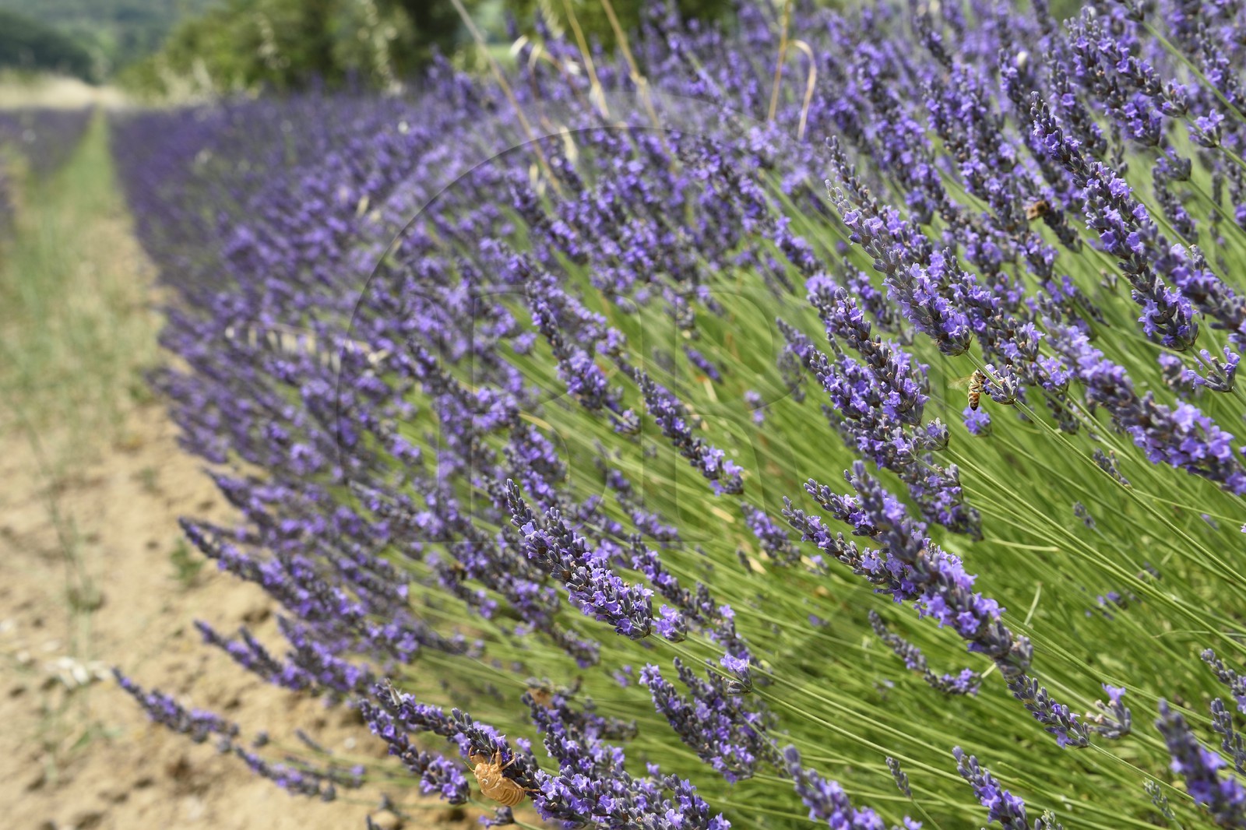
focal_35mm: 42
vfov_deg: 31.9
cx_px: 623
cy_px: 415
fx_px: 1453
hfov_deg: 46.4
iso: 200
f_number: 10
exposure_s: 1/160
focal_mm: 42
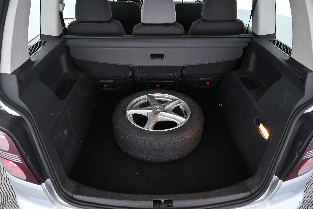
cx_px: 156
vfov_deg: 53.1
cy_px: 104
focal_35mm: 24
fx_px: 209
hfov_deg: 73.7
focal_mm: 16
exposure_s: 1/25
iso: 1100
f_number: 3.5
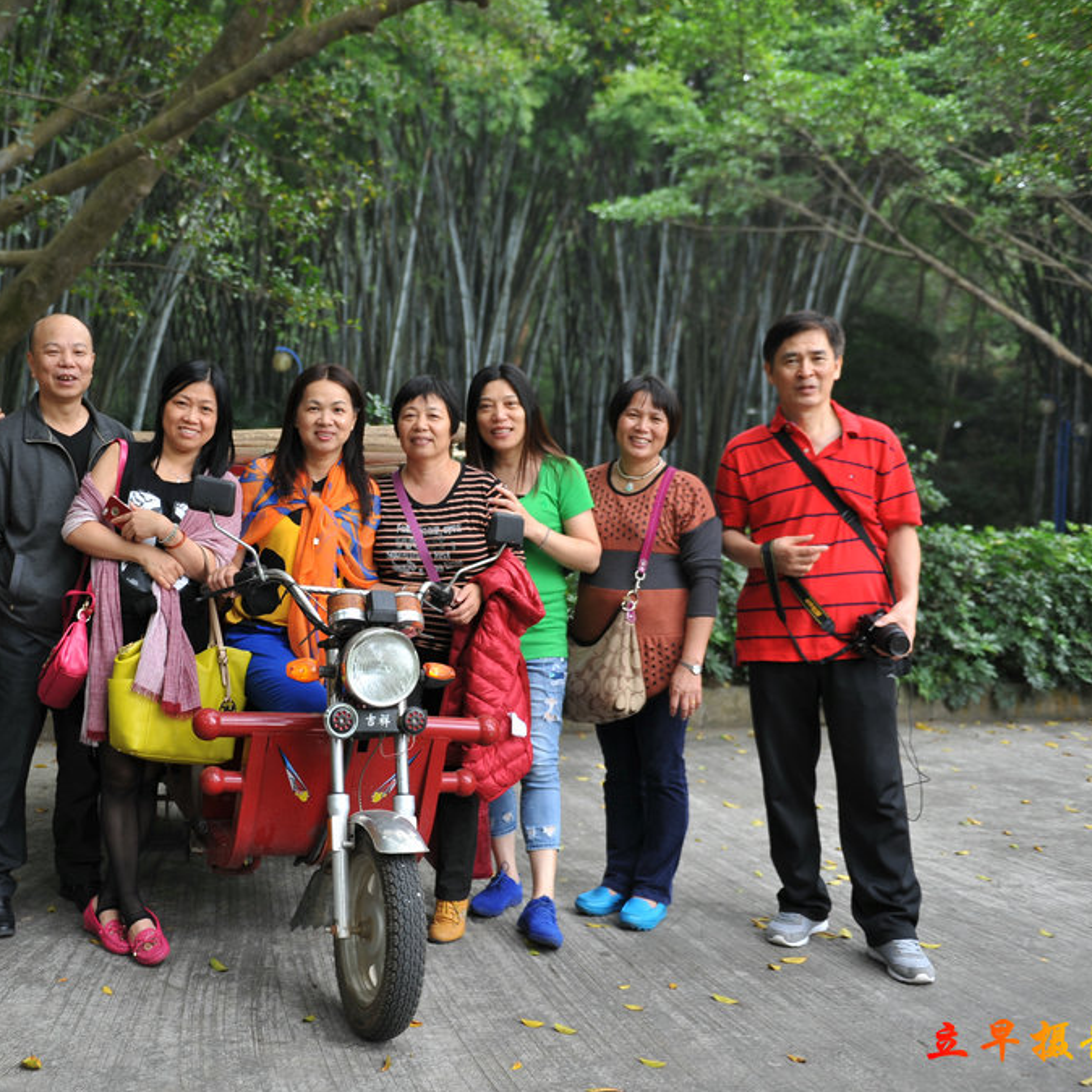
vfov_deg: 41.9
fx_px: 1428
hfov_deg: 41.1
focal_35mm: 40
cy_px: 544
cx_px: 332
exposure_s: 1/80
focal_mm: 31
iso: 200
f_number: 2.8
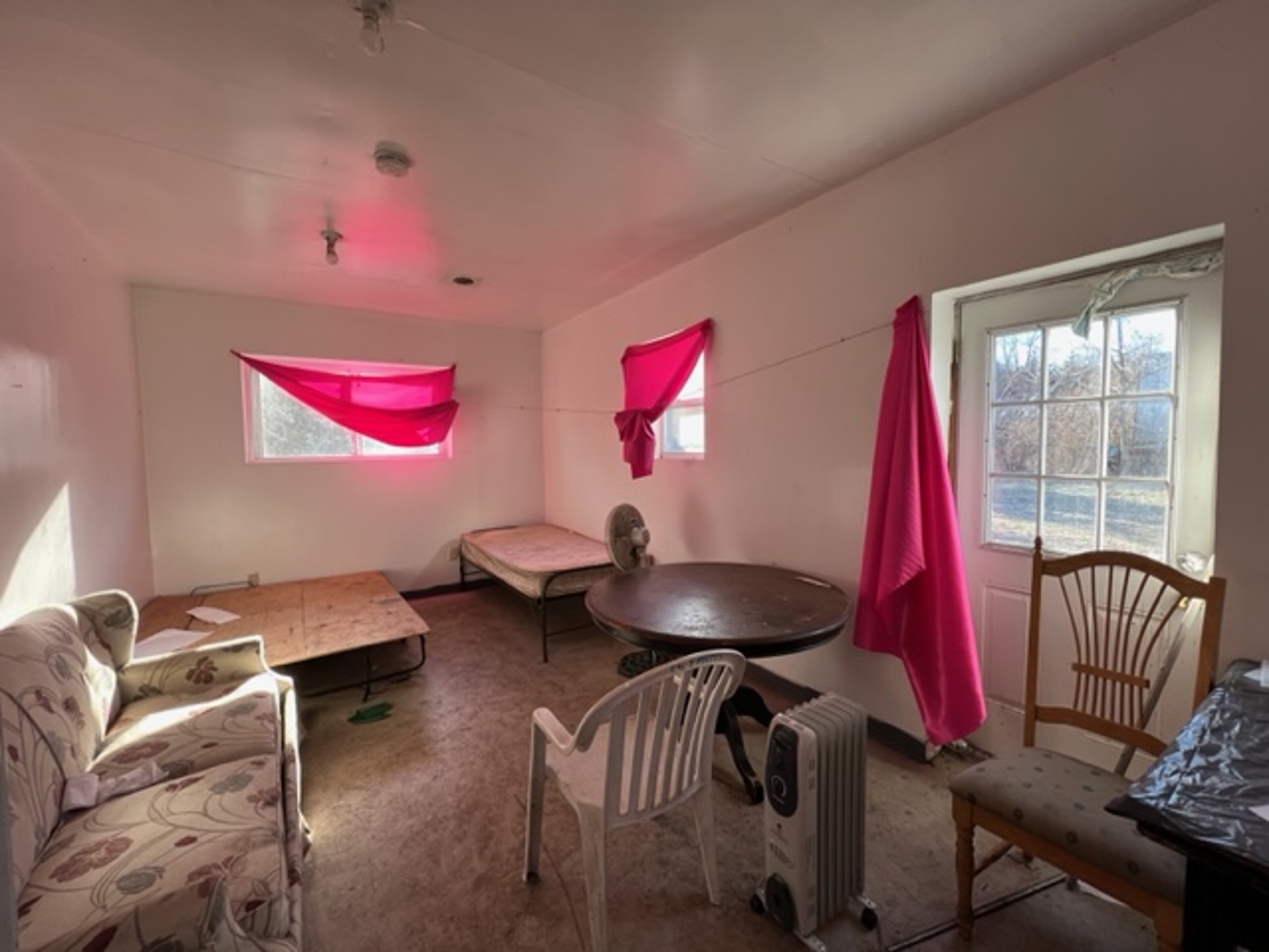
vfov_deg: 89.9
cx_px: 634
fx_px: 477
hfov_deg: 106.2
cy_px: 476
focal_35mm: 13
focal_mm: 1.57
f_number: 1.8
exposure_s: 1/99
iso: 50
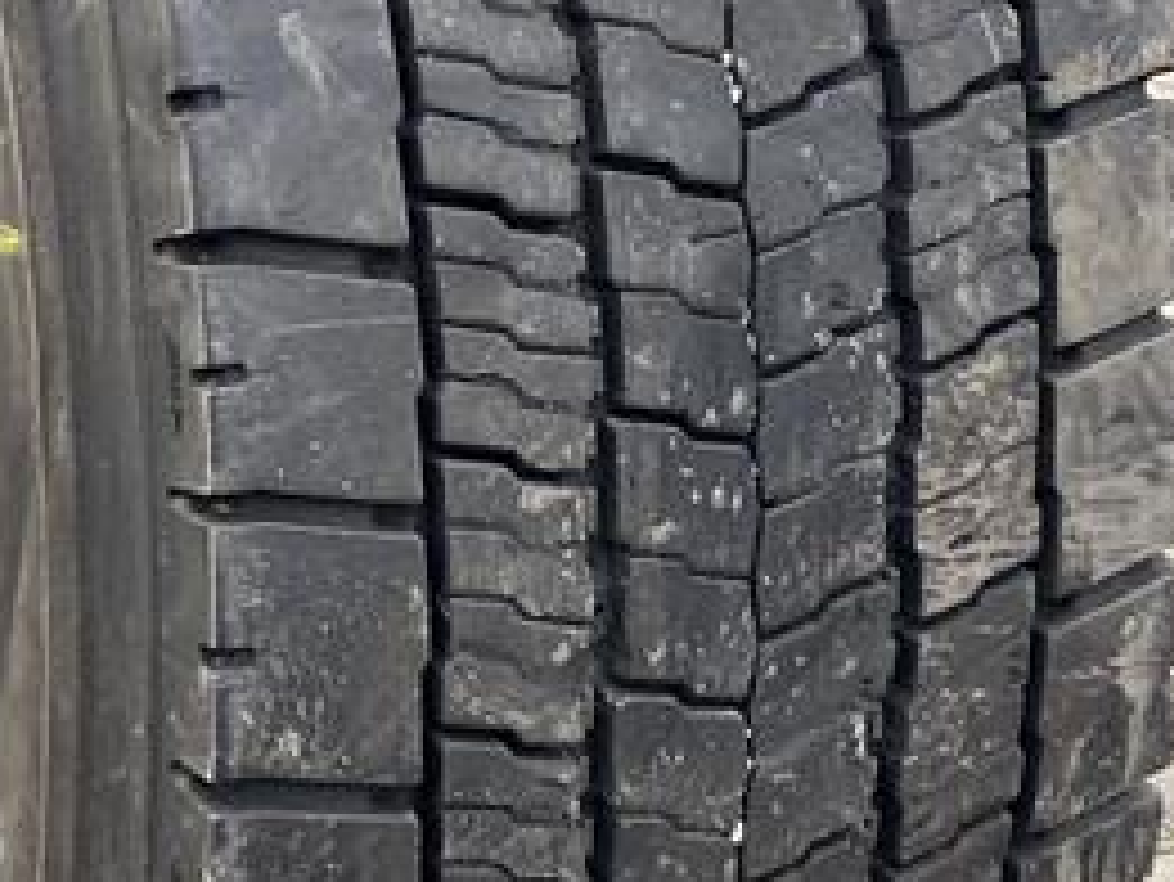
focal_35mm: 102
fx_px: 3461
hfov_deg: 19.2
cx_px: 522
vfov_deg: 14.5
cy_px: 252
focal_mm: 4.25
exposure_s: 1/121
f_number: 1.8
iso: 100
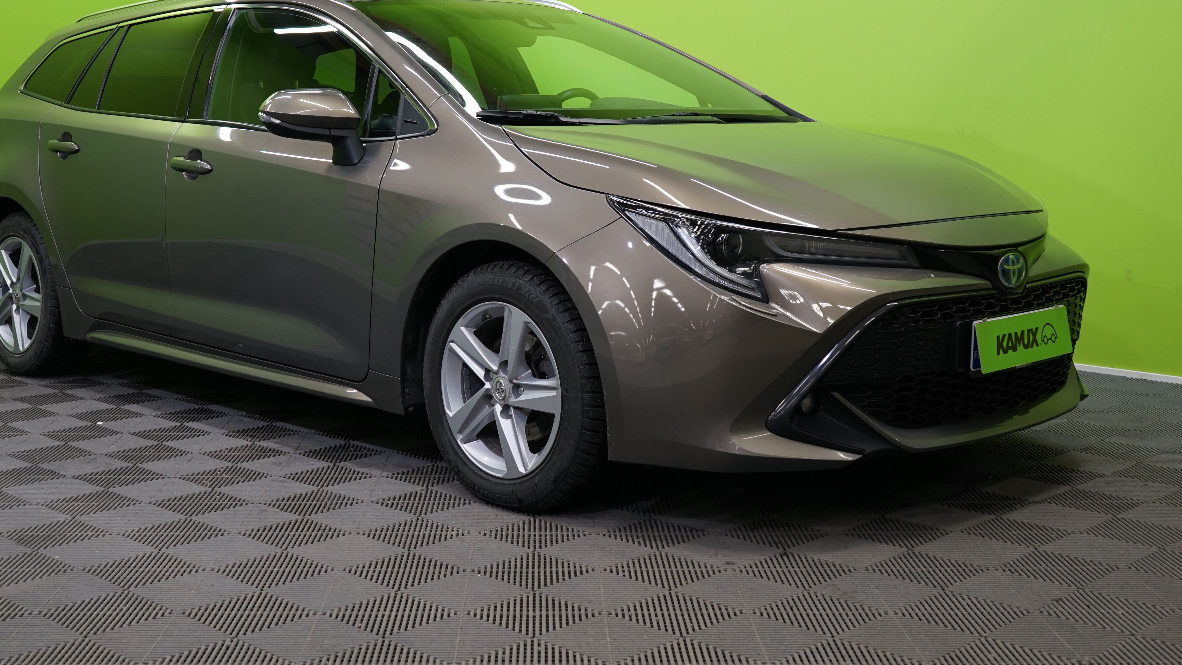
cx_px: 524
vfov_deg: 25.3
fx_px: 1473
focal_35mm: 47
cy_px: 205
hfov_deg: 43.7
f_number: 5.6
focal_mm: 36
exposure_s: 1/30
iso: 500
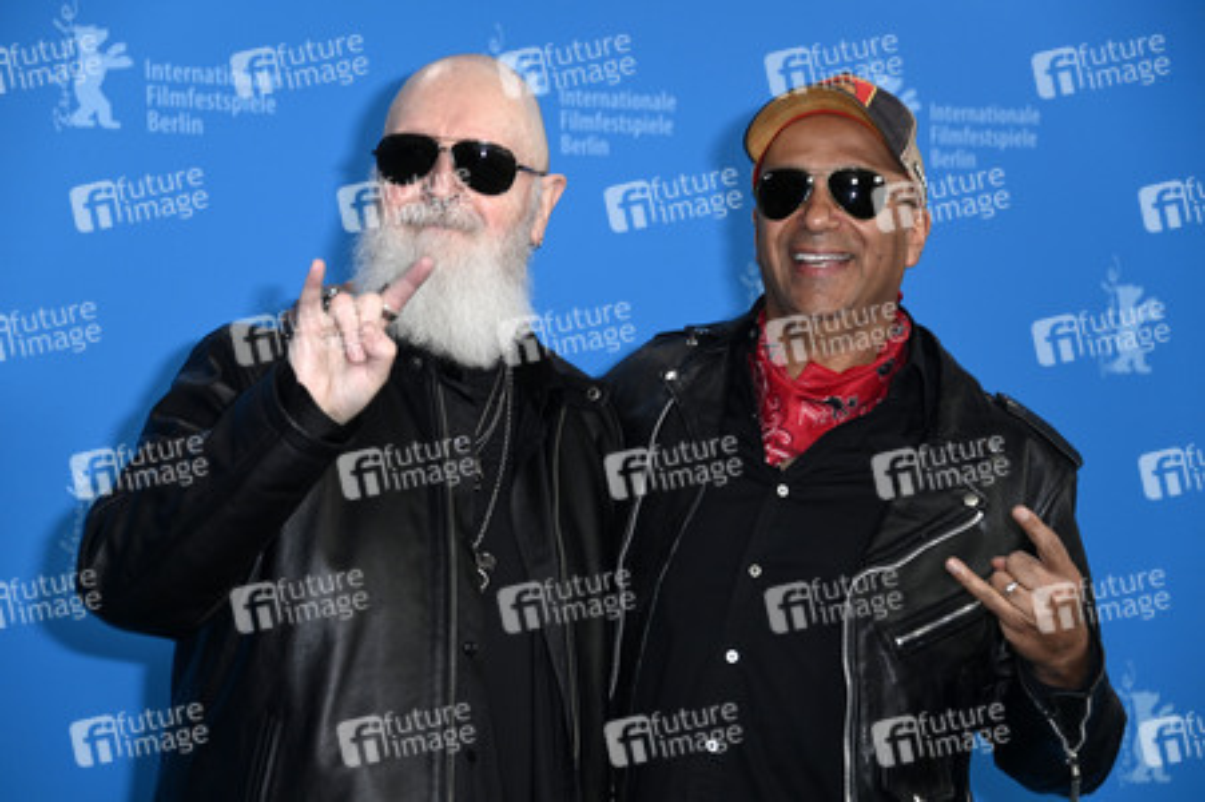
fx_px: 3512
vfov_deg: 13.0
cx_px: 602
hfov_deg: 19.5
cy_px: 401
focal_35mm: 105
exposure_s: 1/250
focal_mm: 105
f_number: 5.6
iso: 1000
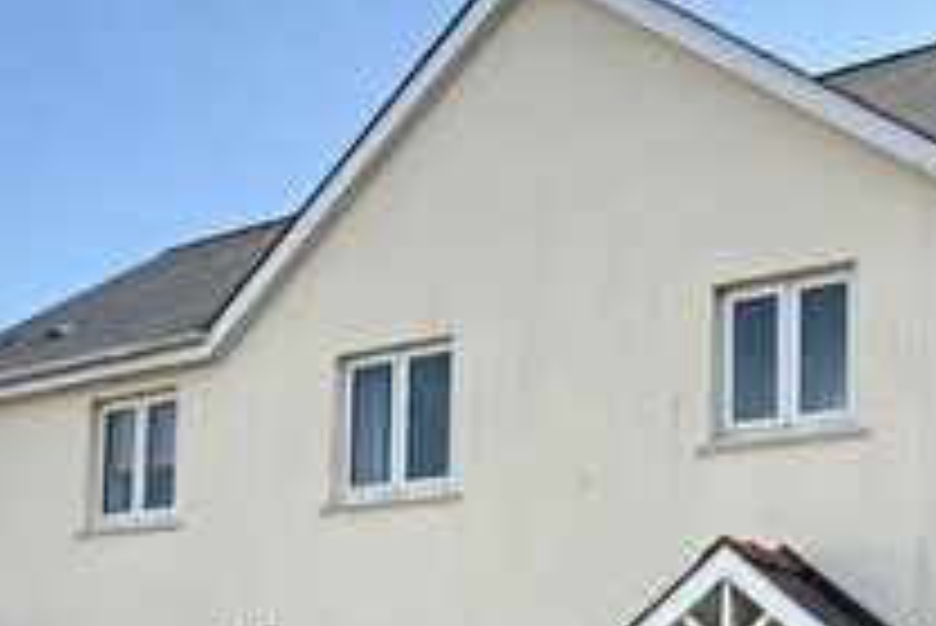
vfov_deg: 26.0
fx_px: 1275
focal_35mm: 49
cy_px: 637
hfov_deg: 40.0
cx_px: 598
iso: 50
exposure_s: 1/1368
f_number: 2.2
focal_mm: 2.22
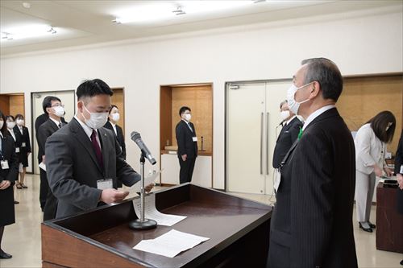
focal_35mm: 33
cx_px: 202
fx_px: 369
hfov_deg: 57.2
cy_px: 134
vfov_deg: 39.9
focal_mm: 22
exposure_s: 1/250
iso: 2500
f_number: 5
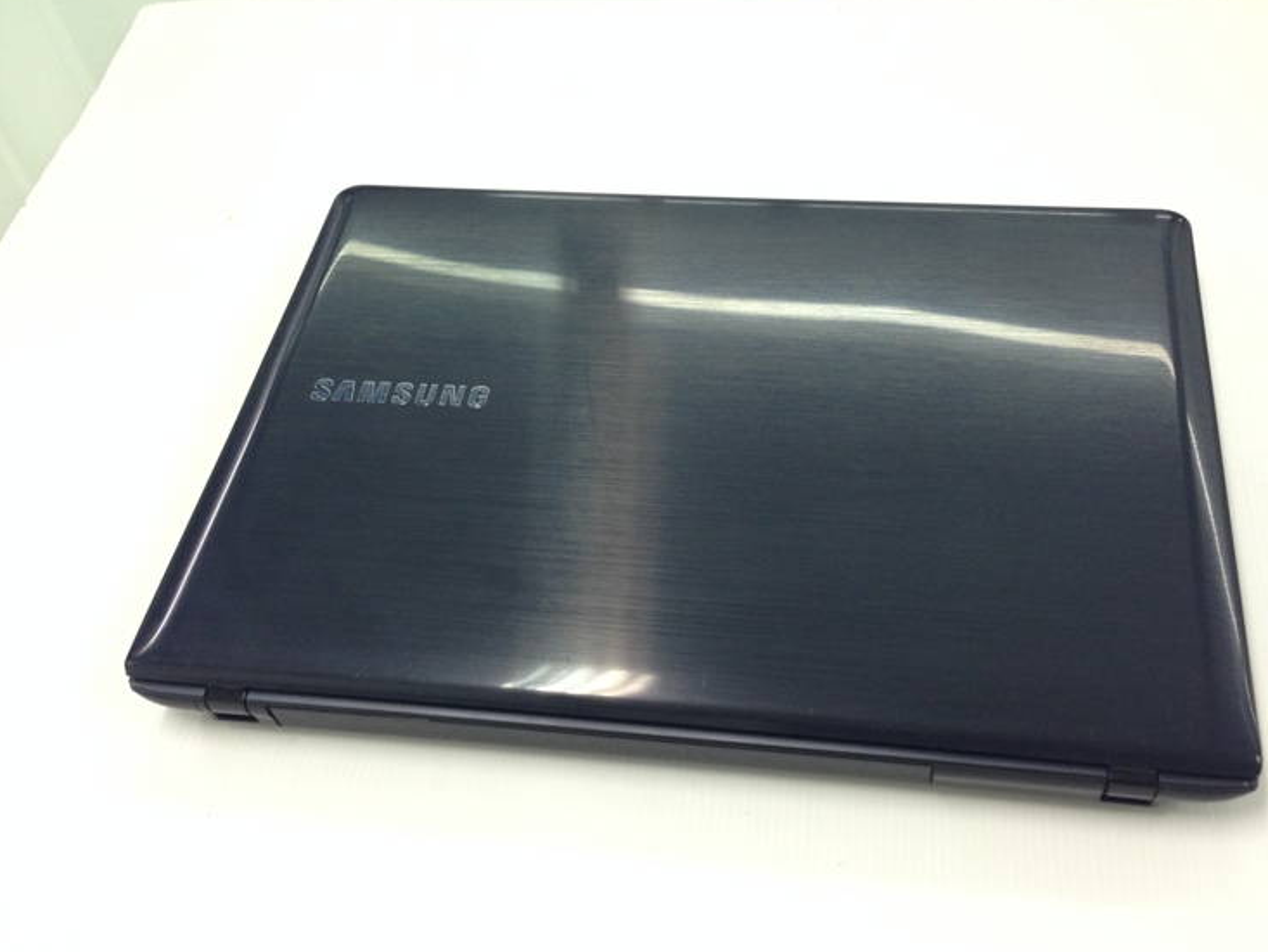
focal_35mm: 36
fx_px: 1319
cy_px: 479
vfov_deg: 39.7
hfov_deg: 51.3
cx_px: 688
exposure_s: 1/20
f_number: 2.4
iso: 80
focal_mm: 4.12
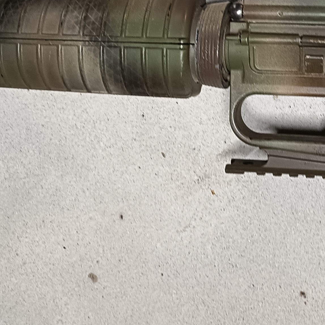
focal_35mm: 74
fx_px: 786
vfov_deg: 22.4
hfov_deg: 22.4
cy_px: -9
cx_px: 331
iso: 930
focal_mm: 5.24
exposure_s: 1/20
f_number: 1.7
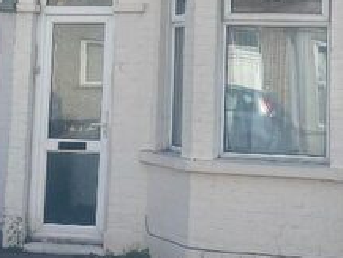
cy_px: 1
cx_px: 283
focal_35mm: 84
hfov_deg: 22.9
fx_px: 833
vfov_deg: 17.2
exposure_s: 1/2564
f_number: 1.6
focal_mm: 4.2
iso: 32
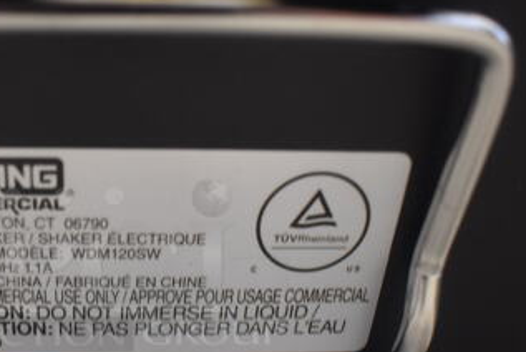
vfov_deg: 25.7
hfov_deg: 37.0
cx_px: 114
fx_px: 760
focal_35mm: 52
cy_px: 264
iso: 1250
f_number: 3.5
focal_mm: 18
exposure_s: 1/125
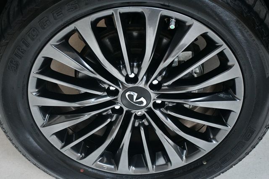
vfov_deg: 22.6
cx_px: 134
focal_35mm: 60
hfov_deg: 33.4
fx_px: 448
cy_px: 90
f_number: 4.5
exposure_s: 1/60
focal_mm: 40
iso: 3600
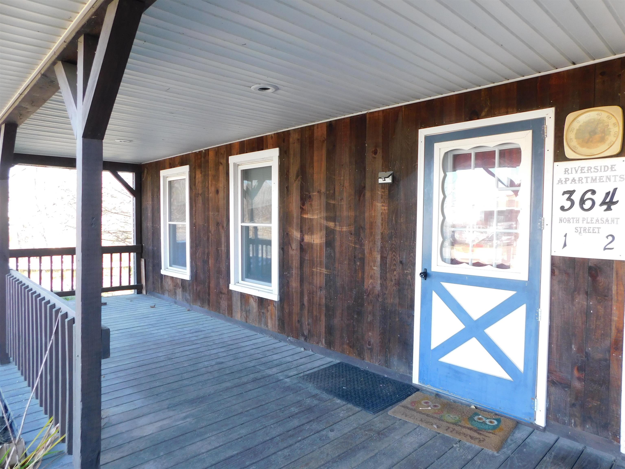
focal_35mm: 23
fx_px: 415
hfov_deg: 73.9
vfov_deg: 58.9
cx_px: 312
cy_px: 234
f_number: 3
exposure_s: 1/60
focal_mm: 4
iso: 125
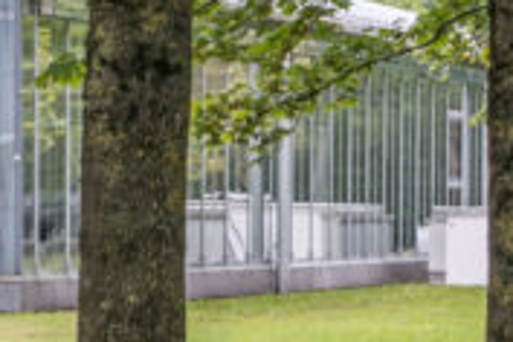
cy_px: 268
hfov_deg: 4.9
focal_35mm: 405
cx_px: 1426
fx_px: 5771
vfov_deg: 3.4
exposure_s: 1/100
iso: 320
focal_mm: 70
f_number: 11
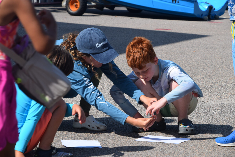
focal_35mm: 188
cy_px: 78
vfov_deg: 7.3
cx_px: 118
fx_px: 1224
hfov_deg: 11.0
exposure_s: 1/350
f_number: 9.5
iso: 200
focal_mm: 125
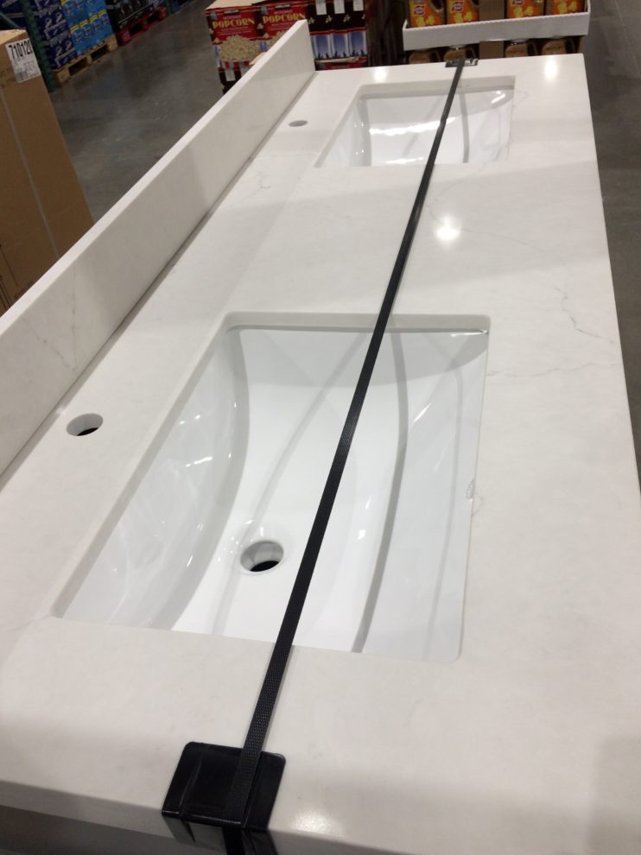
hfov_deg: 46.8
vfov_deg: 60.0
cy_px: 419
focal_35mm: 30
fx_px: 741
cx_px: 325
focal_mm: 4.15
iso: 40
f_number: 2.2
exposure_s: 1/50
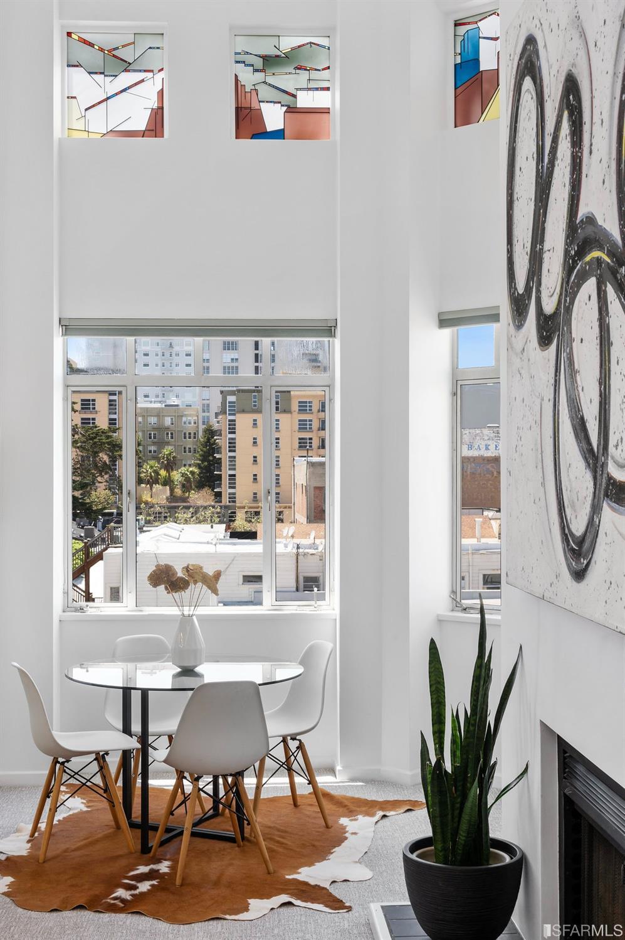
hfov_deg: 28.6
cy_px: 470
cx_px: 312
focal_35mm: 47
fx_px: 1225
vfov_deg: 41.9
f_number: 11
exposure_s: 1/50
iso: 400
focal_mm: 47
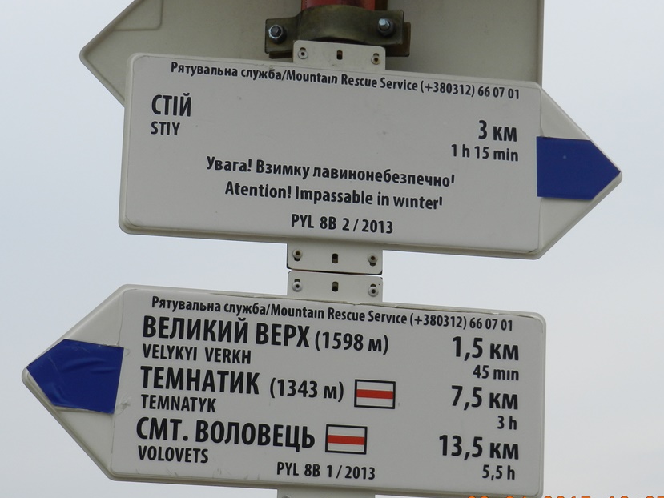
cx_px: 308
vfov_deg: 17.6
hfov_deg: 23.3
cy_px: 263
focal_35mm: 84
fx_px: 1612
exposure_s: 1/1250
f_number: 4.7
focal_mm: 12.1
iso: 160
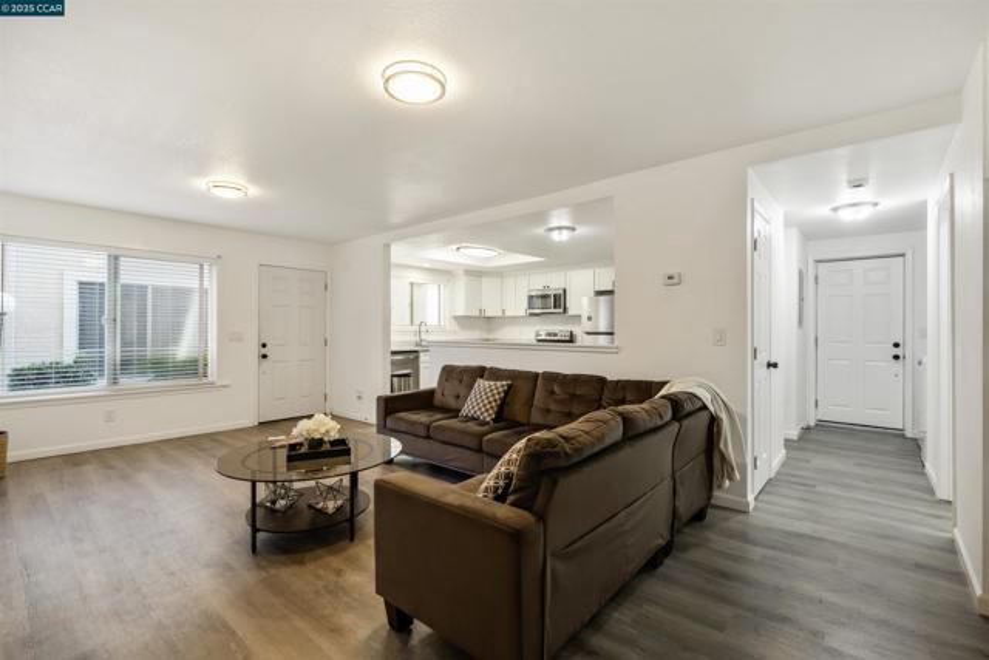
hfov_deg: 96.7
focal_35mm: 16
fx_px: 440
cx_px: 494
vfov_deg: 73.8
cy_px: 330
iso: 400
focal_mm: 16
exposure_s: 1/10
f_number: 8
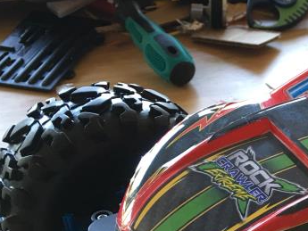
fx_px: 765
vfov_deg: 16.6
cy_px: 254
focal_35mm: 86
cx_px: 411
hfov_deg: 20.6
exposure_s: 1/15
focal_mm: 4.15
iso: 40
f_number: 2.2
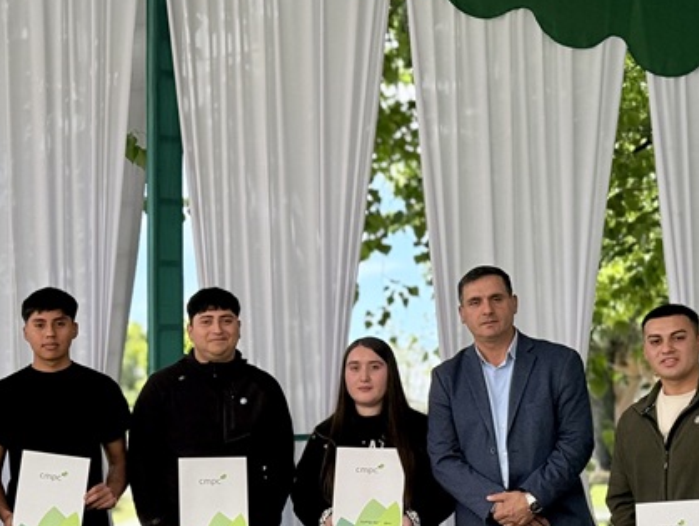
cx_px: 28
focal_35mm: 103
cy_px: 435
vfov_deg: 14.3
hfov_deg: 18.6
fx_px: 2082
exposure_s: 1/1543
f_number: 1.78
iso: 64
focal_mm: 6.76
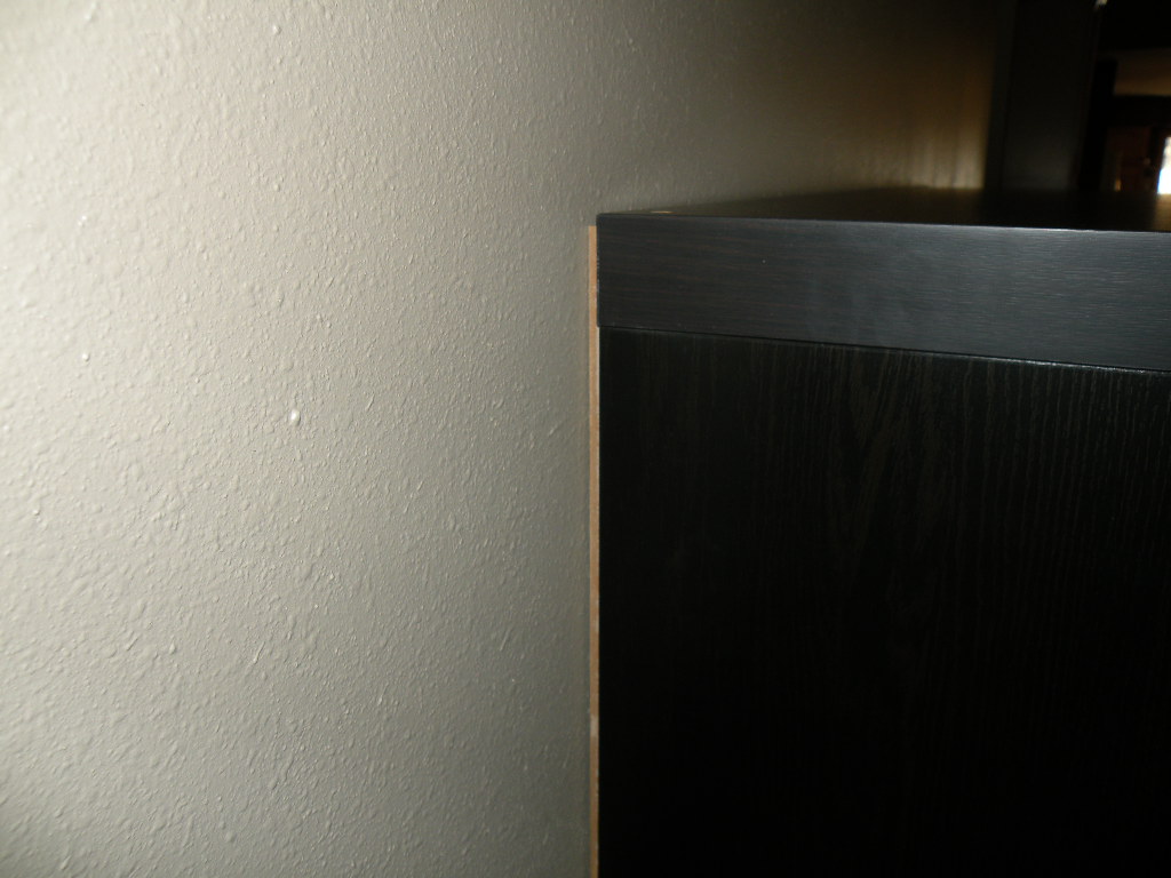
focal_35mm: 27
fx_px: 913
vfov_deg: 51.4
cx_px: 586
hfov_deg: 65.3
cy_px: 439
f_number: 2.8
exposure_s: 1/60
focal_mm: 4.7
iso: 64
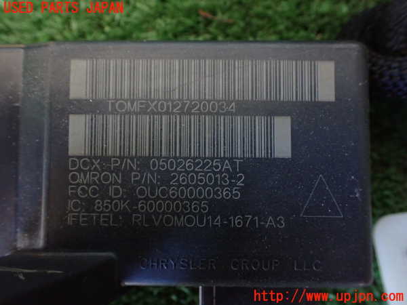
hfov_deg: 60.0
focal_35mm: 30
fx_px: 353
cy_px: 152
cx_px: 204
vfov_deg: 46.8
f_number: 2.3
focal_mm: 5.4
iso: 800
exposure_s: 1/60
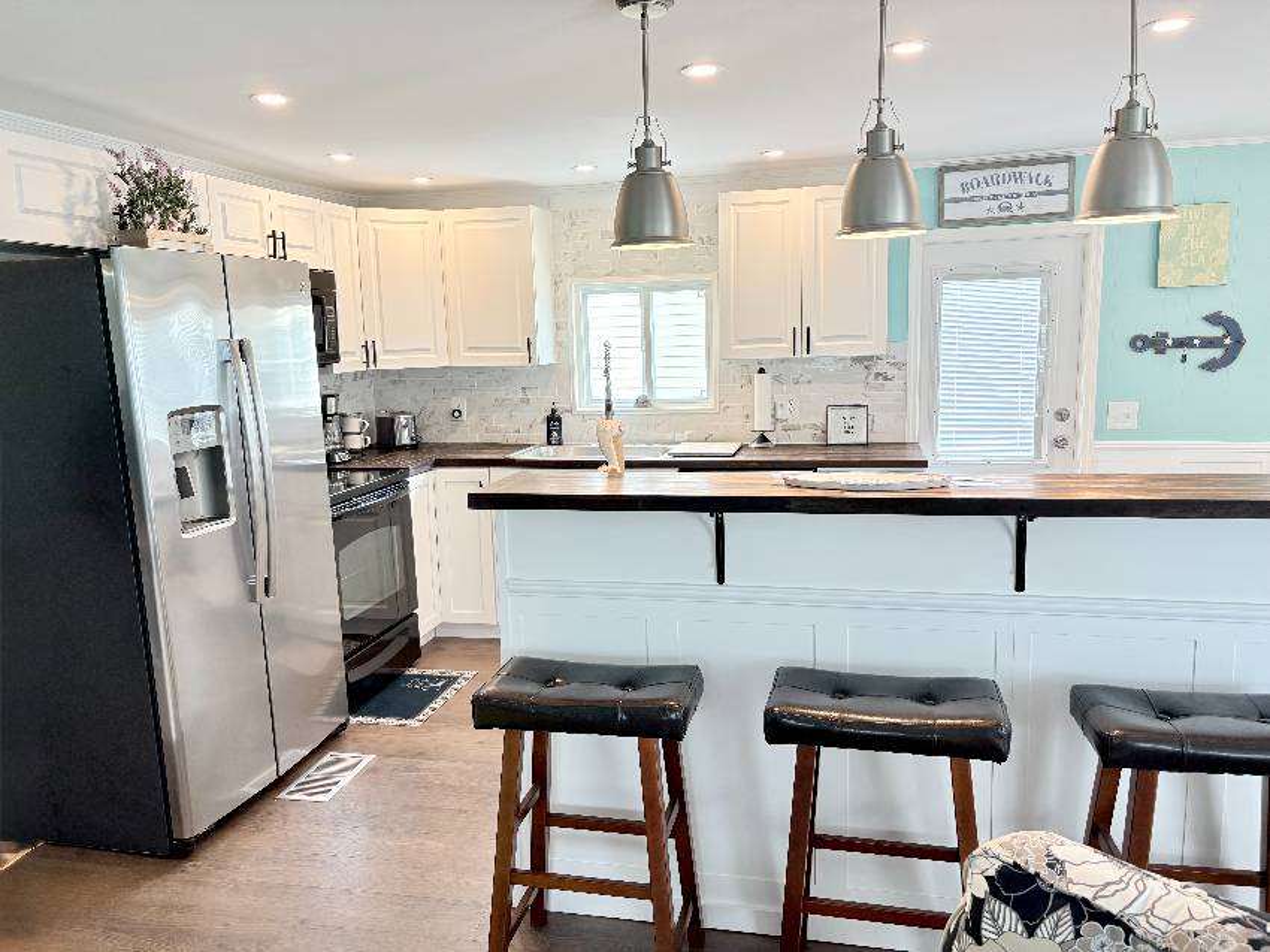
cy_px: 476
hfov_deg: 67.3
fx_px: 954
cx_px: 635
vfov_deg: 53.0
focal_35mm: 26
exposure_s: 1/131
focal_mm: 5.96
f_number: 1.6
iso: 125
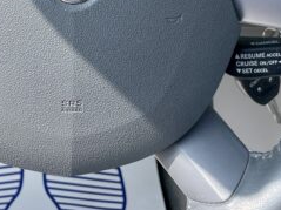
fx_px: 706
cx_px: 42
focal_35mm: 87
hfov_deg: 22.1
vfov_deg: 16.2
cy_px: -50
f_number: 1.6
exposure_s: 1/861
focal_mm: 4.2
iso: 32
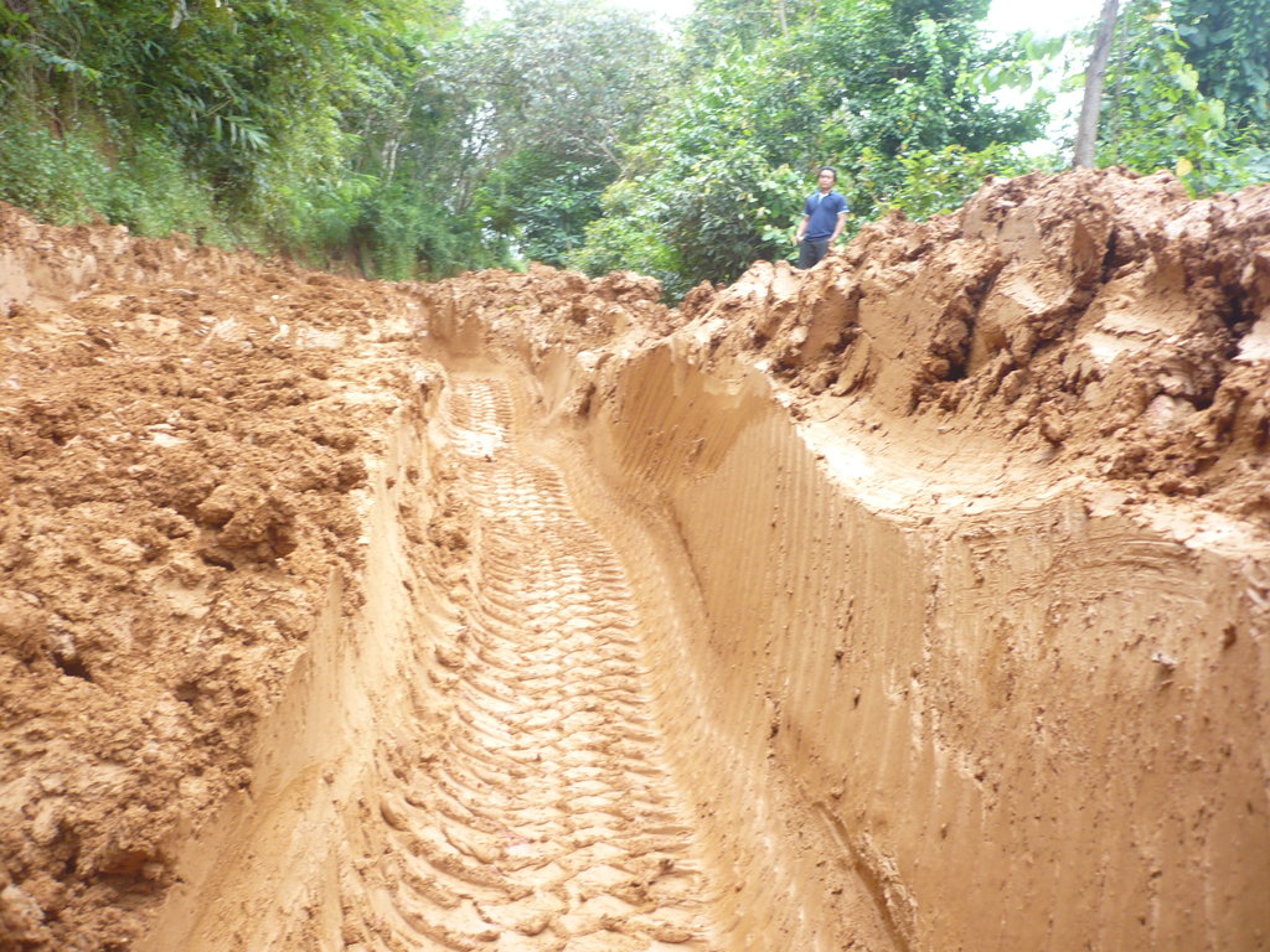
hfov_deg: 52.6
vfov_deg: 40.7
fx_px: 1284
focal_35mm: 35
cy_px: 476
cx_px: 635
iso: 100
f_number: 2.8
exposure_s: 1/60
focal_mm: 5.8
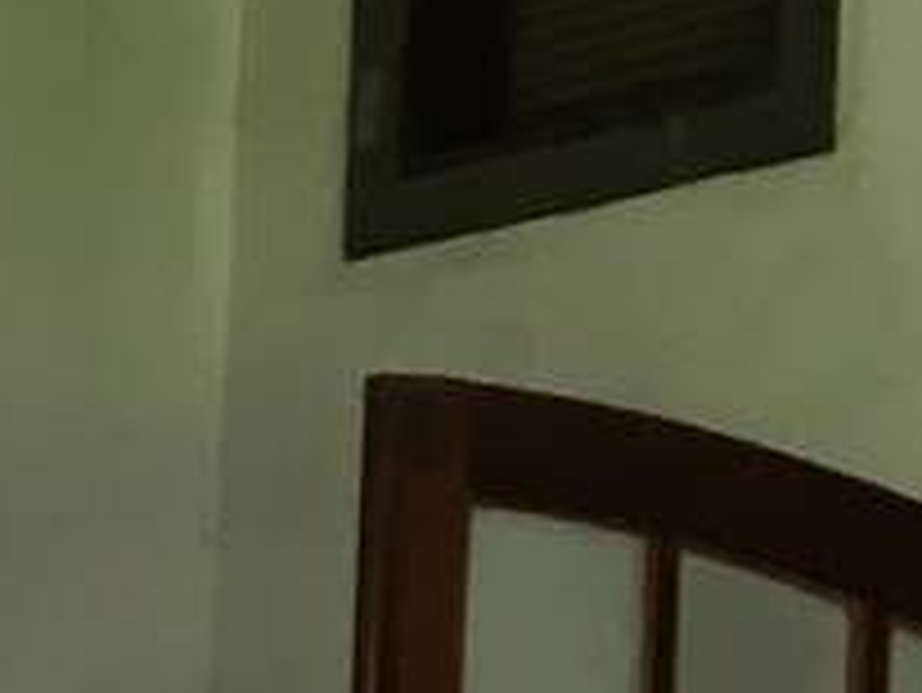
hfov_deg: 8.0
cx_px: -2073
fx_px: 5437
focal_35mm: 204
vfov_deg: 6.9
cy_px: 1683
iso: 25
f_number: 2.2
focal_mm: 4.15
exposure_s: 1/30
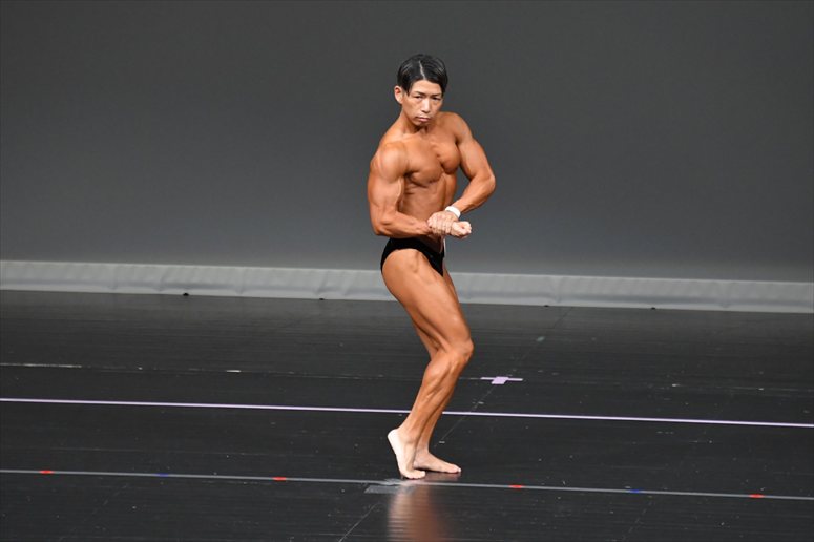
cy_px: 271
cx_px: 407
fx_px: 7797
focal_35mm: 345
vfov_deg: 4.0
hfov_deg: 6.0
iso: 4000
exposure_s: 1/400
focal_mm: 230
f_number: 5.6
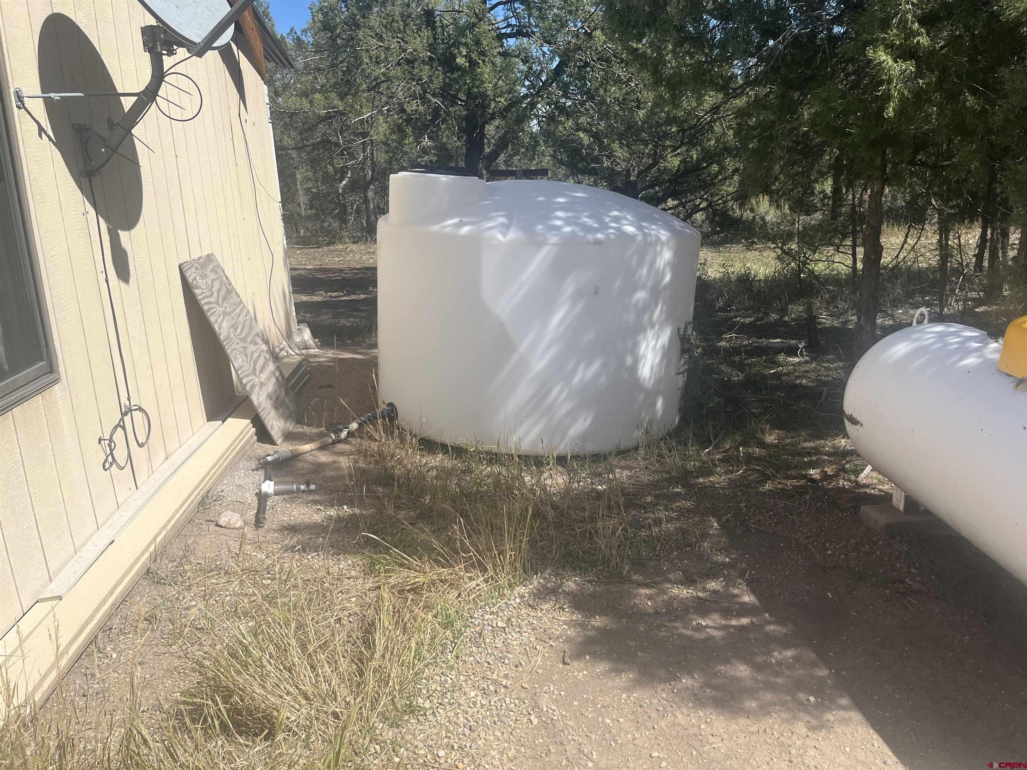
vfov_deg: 53.1
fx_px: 771
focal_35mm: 26
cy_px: 385
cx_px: 514
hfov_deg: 67.3
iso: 50
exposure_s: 1/3413
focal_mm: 5.1
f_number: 1.6
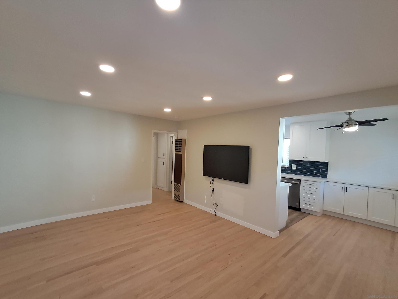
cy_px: 150
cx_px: 199
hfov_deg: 94.5
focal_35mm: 16
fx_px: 184
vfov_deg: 78.1
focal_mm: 1.64
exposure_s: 1/40
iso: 100
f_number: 2.2
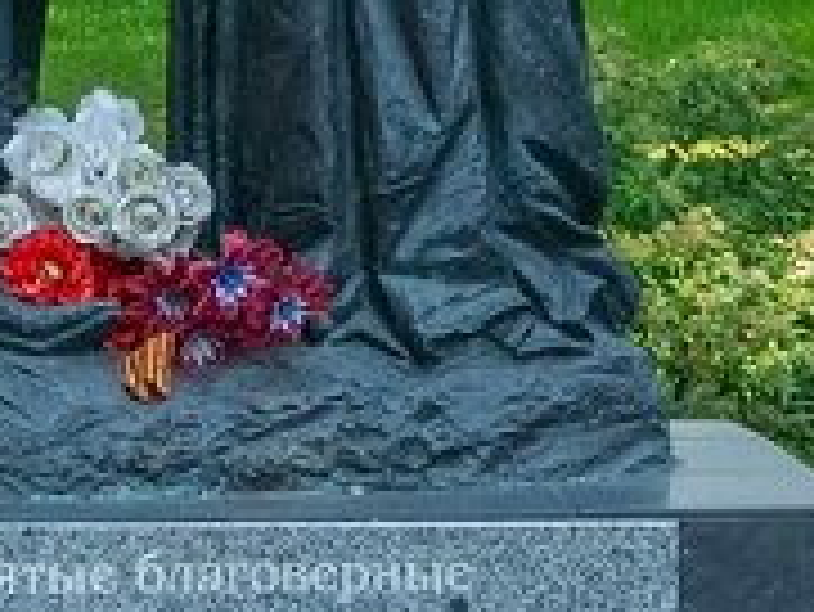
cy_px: -731
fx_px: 9153
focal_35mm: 389
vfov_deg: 3.8
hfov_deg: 5.1
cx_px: 297
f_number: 6.3
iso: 200
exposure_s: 1/160
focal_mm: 33
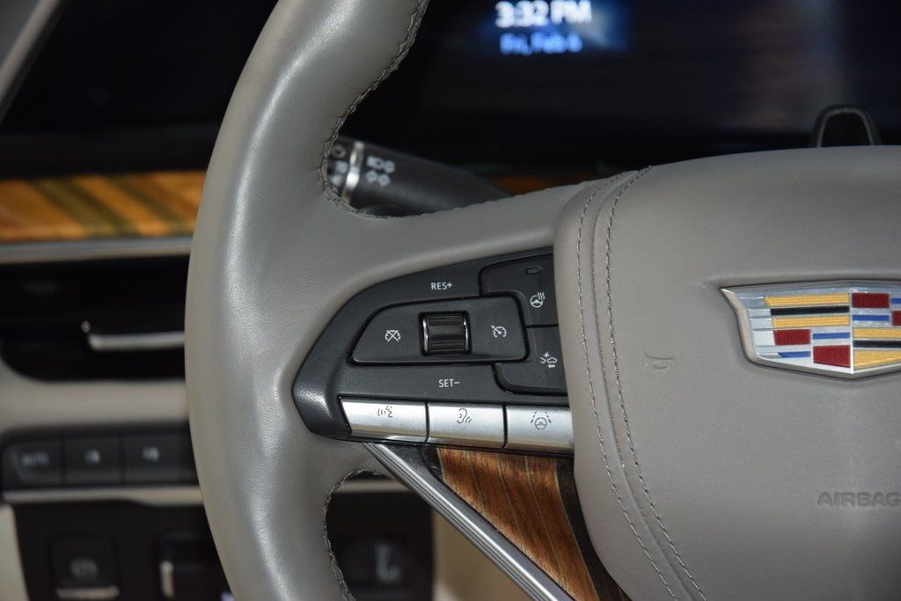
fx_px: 2628
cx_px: 450
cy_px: 300
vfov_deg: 13.0
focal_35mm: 105
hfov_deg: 19.5
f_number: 4.5
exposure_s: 1/60
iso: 1250
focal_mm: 70
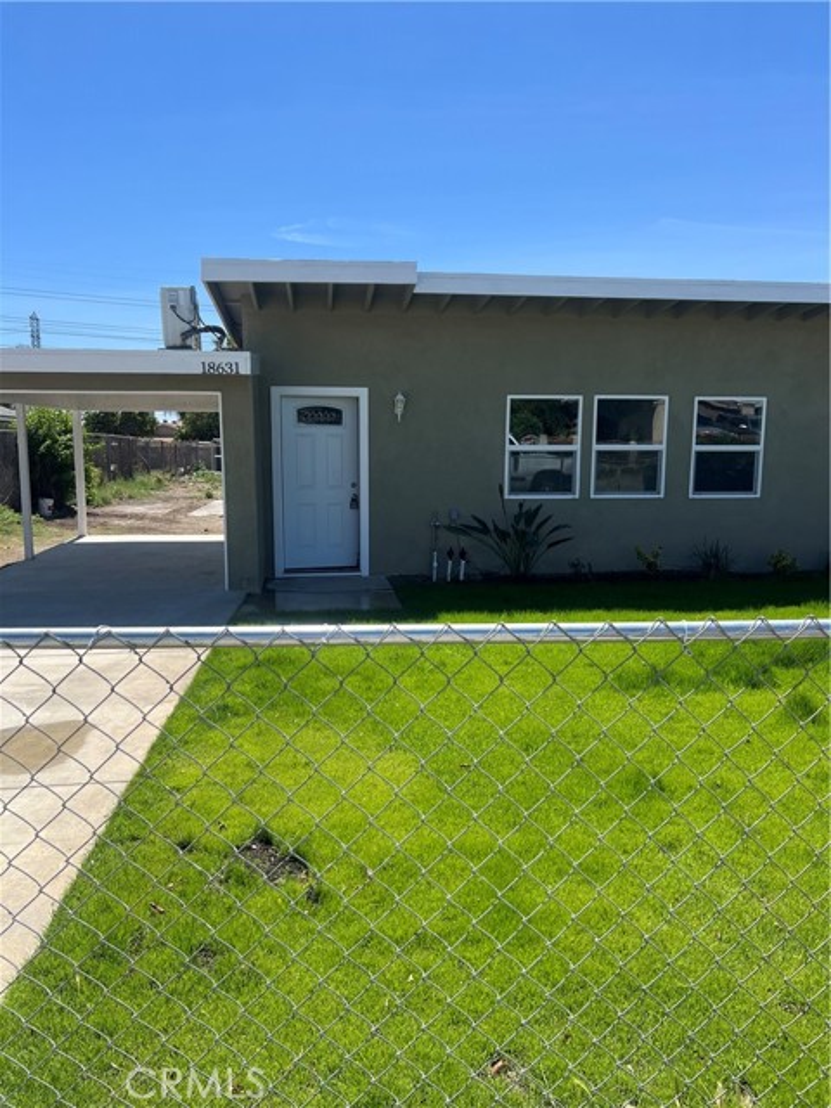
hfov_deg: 53.1
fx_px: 832
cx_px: 416
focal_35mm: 26
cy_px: 554
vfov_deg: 67.3
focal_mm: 5.7
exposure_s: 1/3571
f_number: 1.5
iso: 50
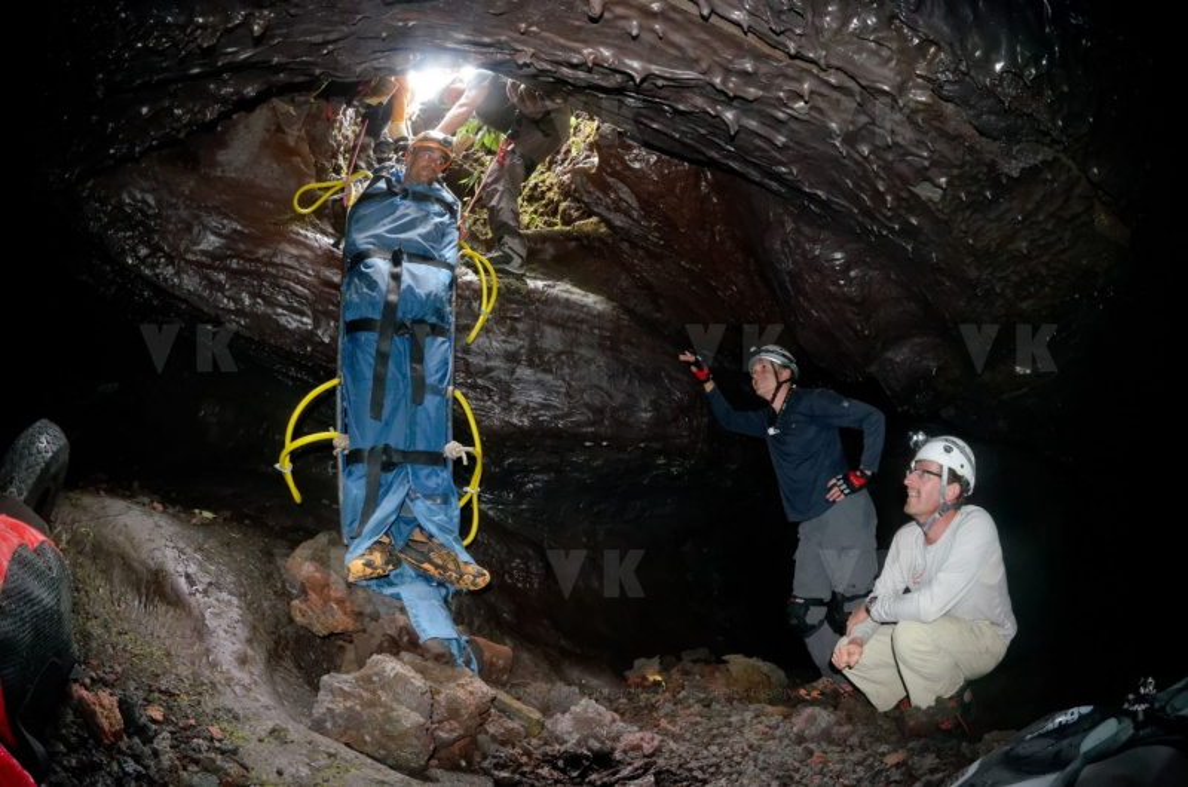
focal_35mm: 16
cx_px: 594
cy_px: 394
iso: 2000
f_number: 8
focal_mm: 10.5
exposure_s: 1/50
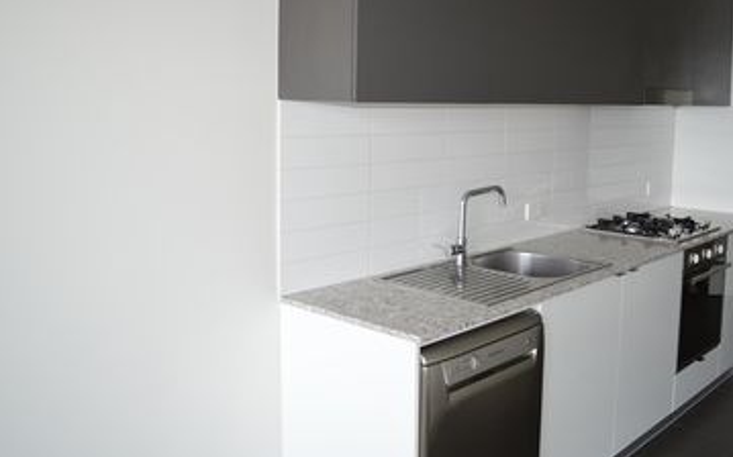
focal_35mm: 36
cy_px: 181
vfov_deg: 35.2
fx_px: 719
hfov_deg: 53.6
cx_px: 445
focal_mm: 18
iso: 160
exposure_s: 1/125
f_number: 4
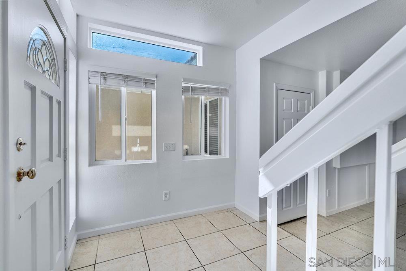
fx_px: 180
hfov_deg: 96.7
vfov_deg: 73.8
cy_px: 136
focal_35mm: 16
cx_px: 203
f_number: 5.6
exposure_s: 1/250
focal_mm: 16
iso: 100
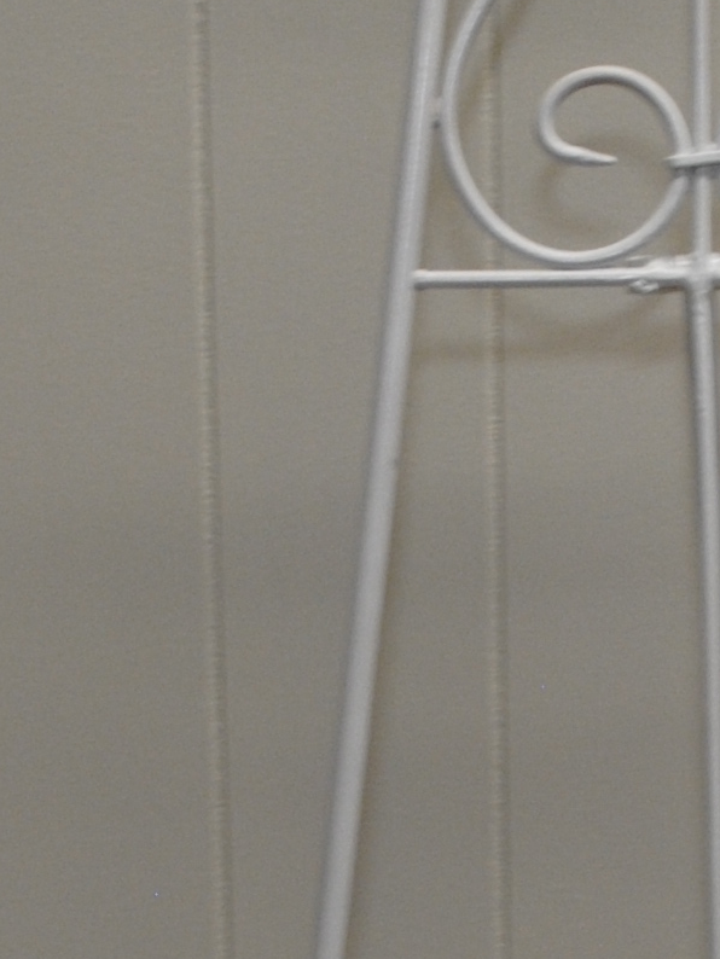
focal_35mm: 183
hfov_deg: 8.1
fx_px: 5072
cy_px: 917
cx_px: 617
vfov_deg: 10.7
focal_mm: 26
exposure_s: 1/40
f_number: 4.2
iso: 400
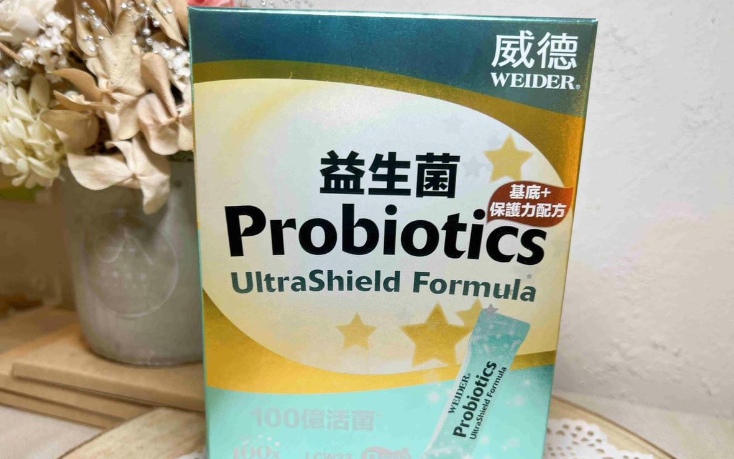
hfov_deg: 66.5
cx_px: 366
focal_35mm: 28
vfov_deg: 44.4
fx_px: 560
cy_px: 261
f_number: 1.5
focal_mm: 5.7
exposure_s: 1/120
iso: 50
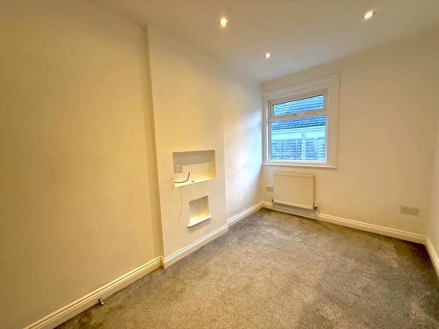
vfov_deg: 85.7
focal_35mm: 14
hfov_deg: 102.1
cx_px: 220
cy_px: 164
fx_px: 178
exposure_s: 1/100
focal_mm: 2.22
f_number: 2.2
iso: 320
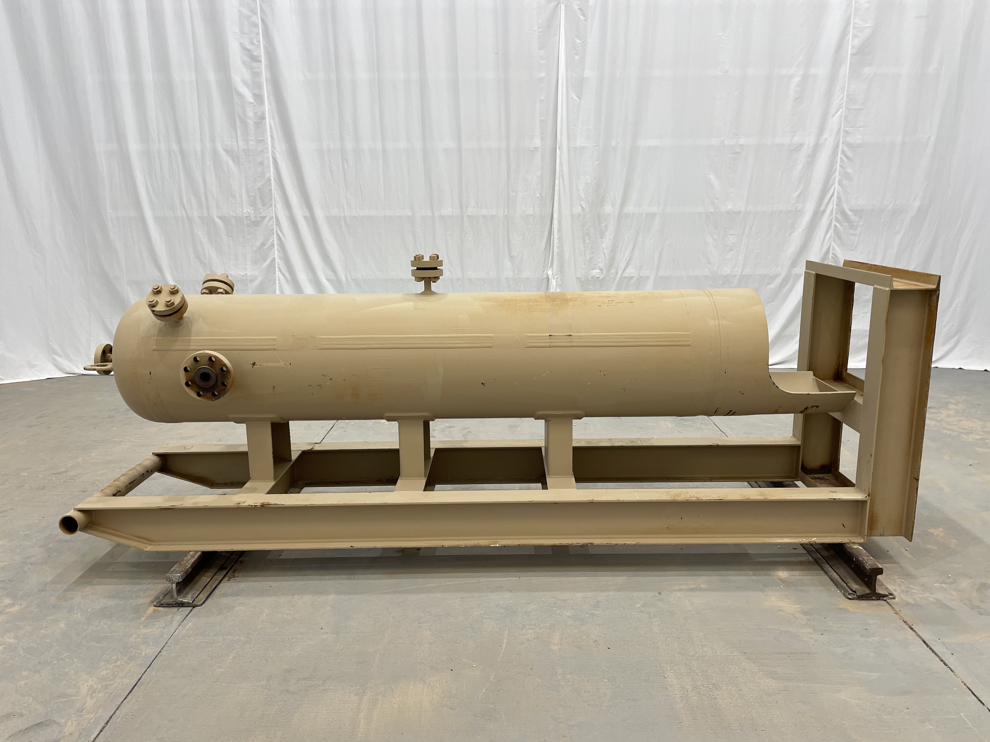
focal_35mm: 27
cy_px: 382
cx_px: 496
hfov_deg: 65.3
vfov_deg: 51.3
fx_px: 772
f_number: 1.6
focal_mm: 4.2
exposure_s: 1/120
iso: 50
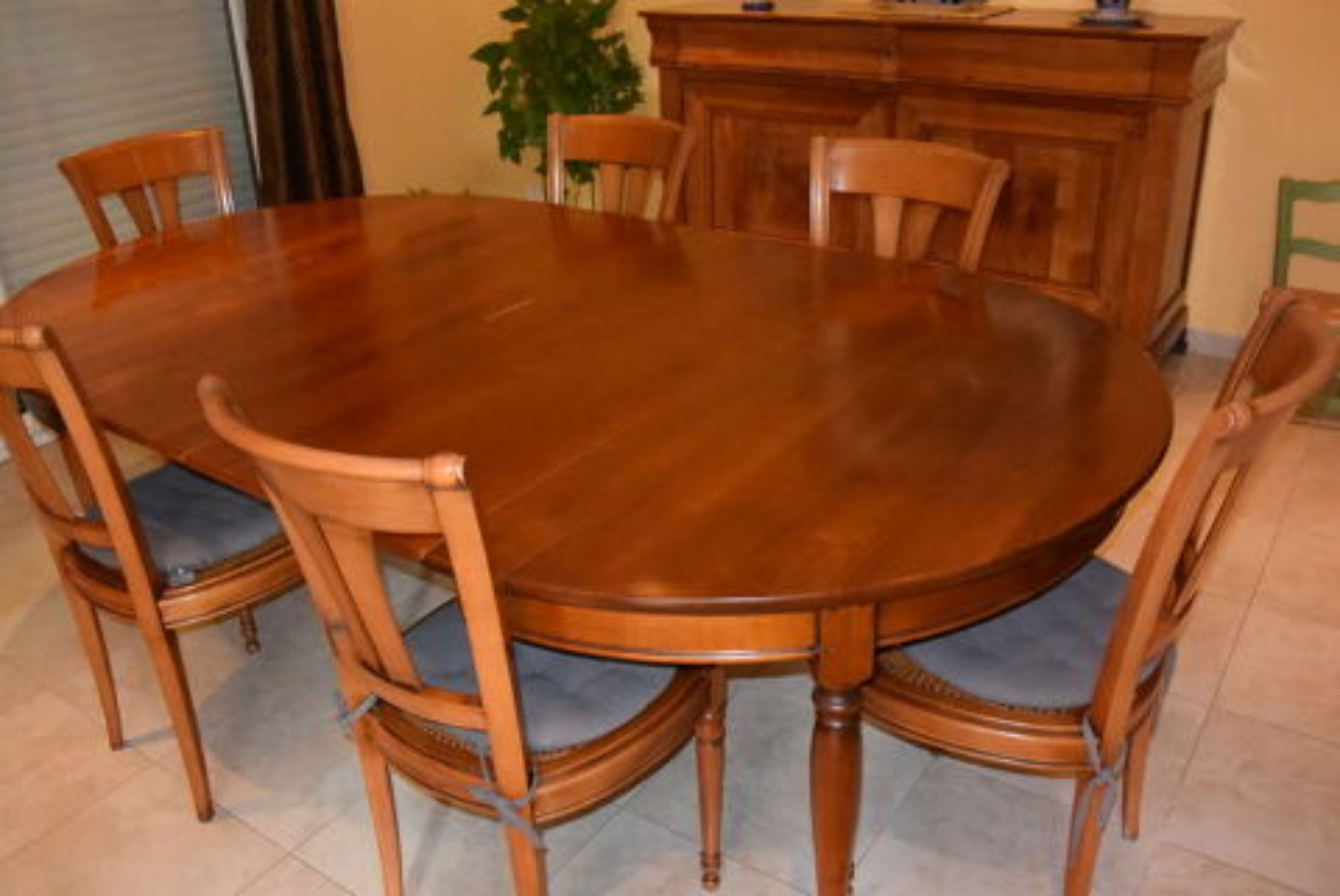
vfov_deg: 45.0
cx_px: 670
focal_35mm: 29
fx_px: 1080
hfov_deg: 63.6
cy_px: 448
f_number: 3.5
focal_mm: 11
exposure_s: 1/60
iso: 3600
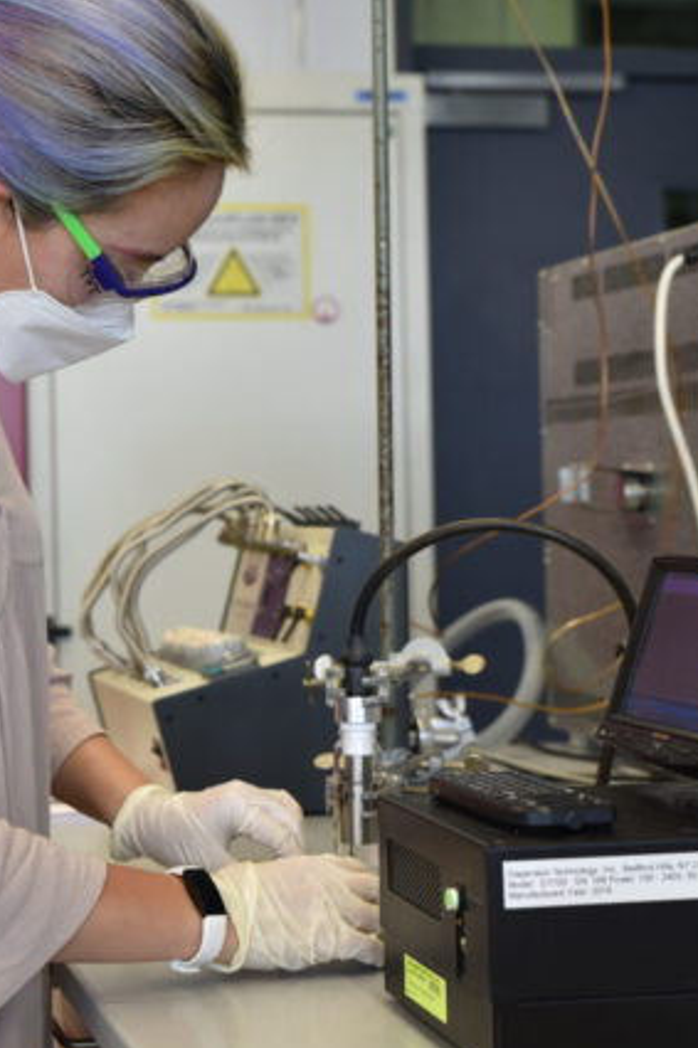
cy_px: 452
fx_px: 2212
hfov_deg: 17.7
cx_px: 104
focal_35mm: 76
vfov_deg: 26.6
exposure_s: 1/60
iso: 500
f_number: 4
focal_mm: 42
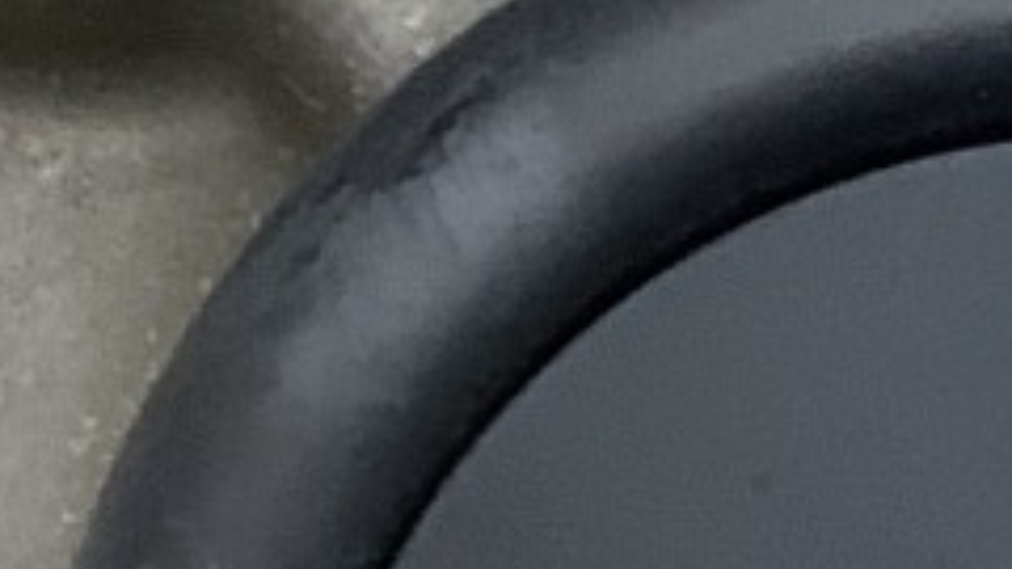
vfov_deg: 5.2
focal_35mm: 232
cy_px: -70
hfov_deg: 8.7
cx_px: 2197
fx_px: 6226
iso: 125
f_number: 2.4
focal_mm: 3.3
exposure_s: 1/50
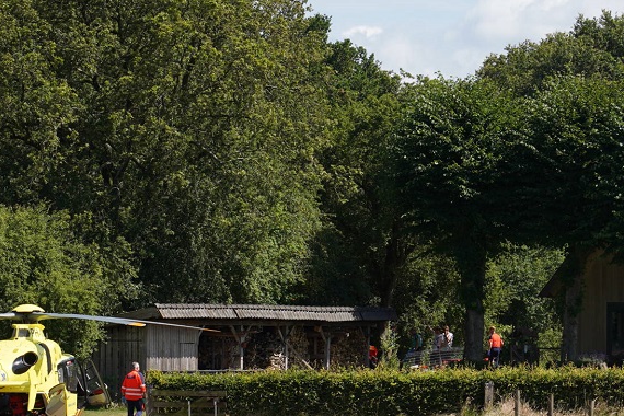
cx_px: 296
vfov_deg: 6.2
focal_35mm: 221
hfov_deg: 9.3
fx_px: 3830
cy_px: 327
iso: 160
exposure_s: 1/250
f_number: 9
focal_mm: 126
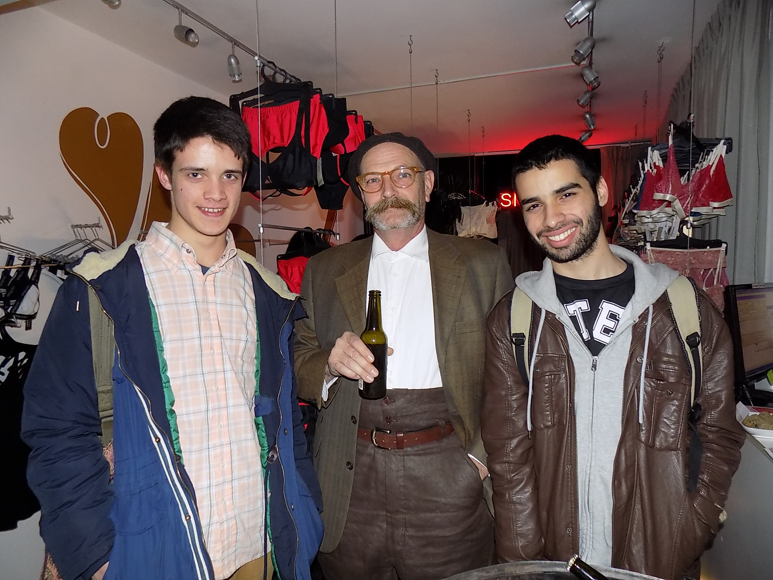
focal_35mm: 23
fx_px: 514
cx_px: 386
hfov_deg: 73.9
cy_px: 290
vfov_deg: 58.9
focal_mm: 4
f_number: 3.1
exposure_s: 1/30
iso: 200
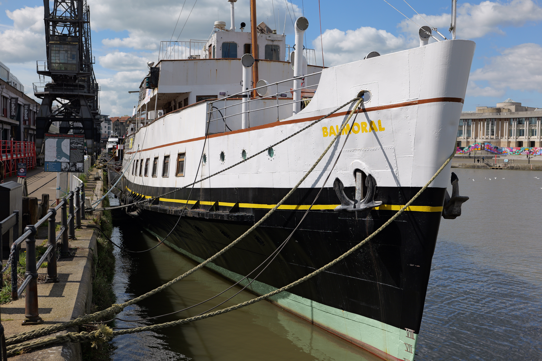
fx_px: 602
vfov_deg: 33.4
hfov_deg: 48.5
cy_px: 180
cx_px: 271
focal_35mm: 40
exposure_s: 1/1300
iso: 200
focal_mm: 40
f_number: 5.6
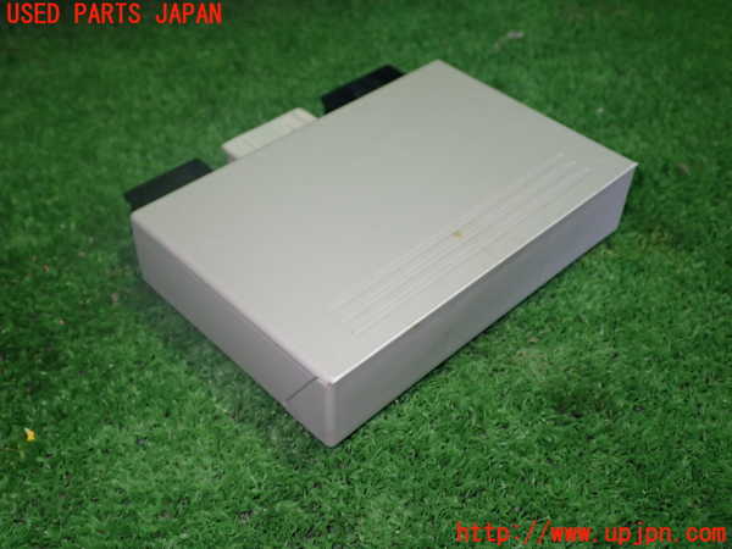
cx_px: 366
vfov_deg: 35.1
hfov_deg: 45.8
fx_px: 867
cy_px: 274
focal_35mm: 41
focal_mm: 7.31
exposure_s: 1/40
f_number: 2.8
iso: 320
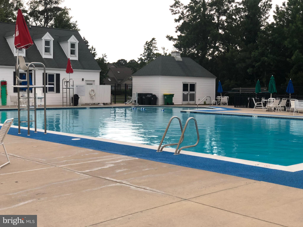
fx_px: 455
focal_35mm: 52
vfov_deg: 28.0
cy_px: 114
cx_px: 152
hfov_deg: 36.8
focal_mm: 6
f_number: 2.4
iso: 32
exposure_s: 1/60
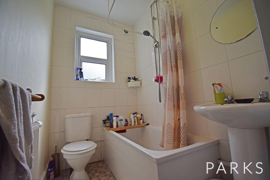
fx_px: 113
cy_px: 90
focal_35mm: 15
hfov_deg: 100.4
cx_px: 135
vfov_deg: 77.3
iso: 640
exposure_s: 1/800
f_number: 4.5
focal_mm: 10
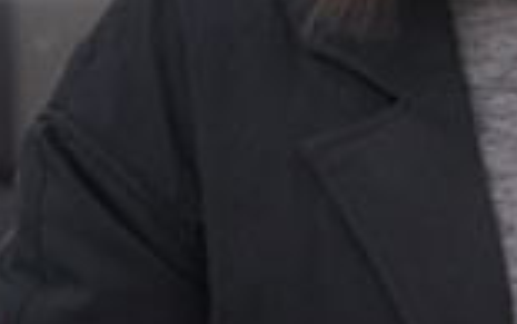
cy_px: 185
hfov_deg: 3.8
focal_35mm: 554
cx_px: 554
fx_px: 7809
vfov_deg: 2.4
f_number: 4
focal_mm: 105
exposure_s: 1/160
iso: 2500
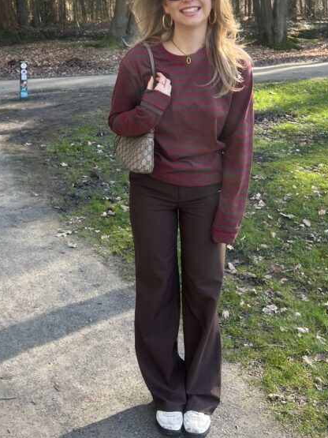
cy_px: 111
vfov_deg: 38.7
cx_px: 122
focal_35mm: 48
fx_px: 607
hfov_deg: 30.1
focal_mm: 5.7
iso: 40
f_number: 1.5
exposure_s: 1/244
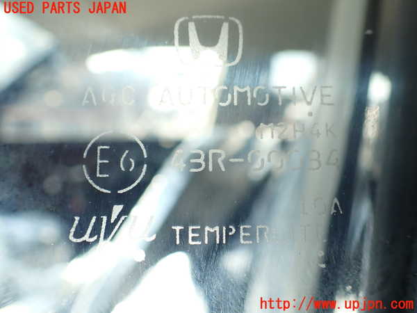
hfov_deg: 60.0
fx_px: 361
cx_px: 208
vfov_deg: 46.8
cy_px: 156
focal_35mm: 30
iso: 100
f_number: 2.3
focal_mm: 5.4
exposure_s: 1/125
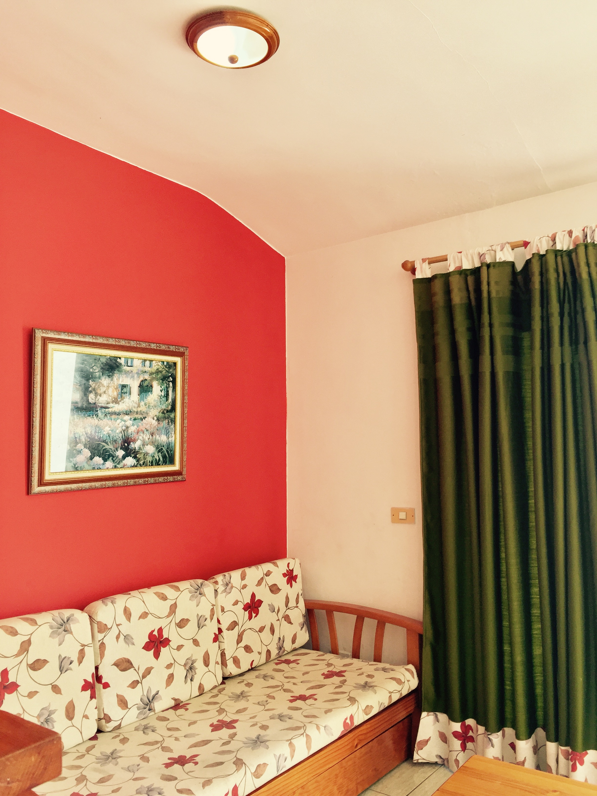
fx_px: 667
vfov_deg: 61.7
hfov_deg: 48.2
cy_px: 398
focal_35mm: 29
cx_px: 298
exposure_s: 1/33
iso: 50
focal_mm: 4.15
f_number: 2.2
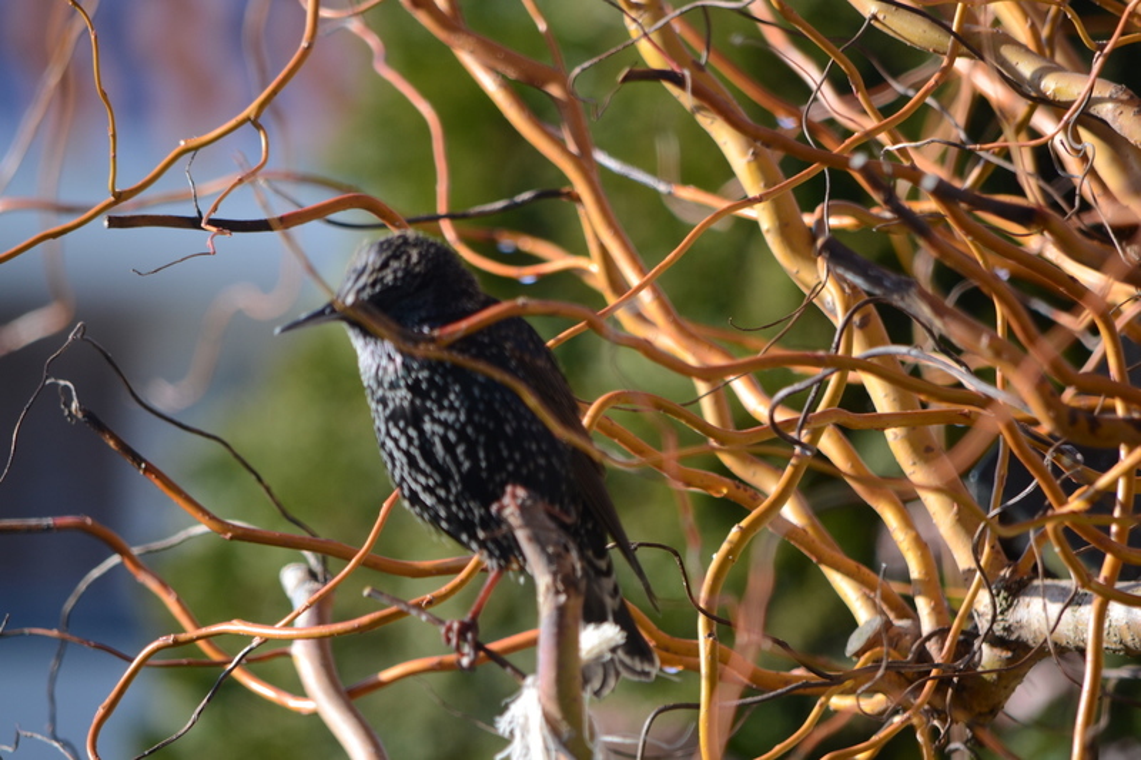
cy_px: 380
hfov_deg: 4.6
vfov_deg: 3.1
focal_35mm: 450
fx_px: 14259
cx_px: 570
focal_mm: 300
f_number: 5.6
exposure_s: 1/200
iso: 200
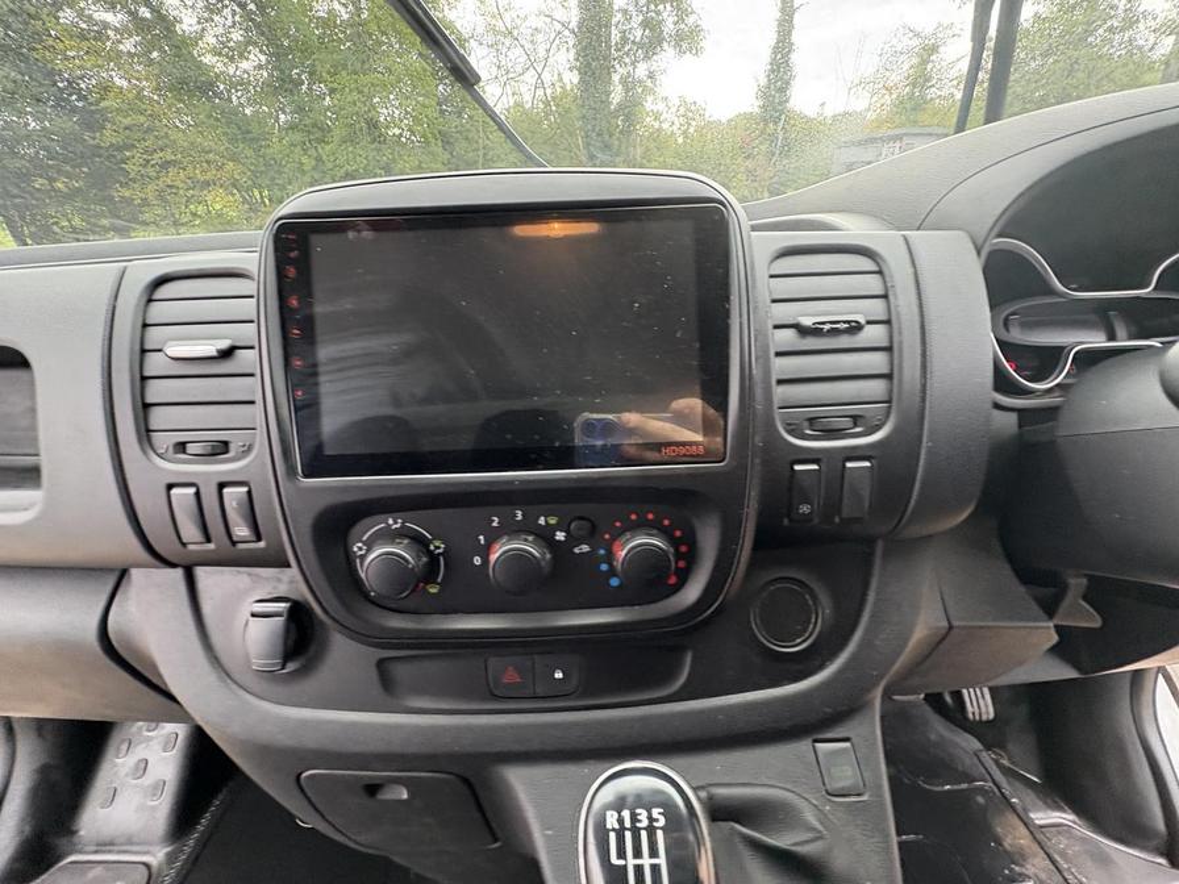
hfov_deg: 102.1
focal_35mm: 14
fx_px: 477
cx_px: 590
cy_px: 442
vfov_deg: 85.7
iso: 200
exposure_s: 1/93
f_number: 2.2
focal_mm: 2.22
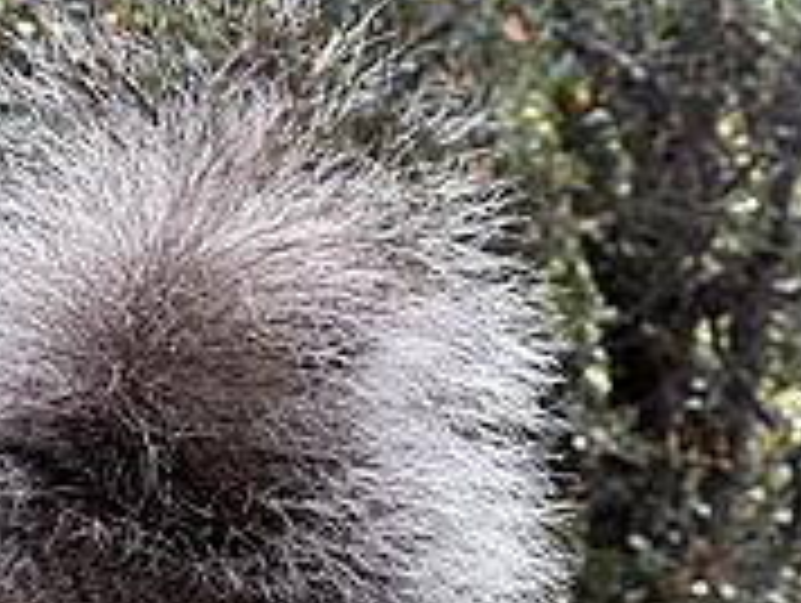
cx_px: 76
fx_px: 4009
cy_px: 572
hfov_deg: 11.3
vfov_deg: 8.6
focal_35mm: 173
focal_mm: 9
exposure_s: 1/99
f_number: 2.8
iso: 64
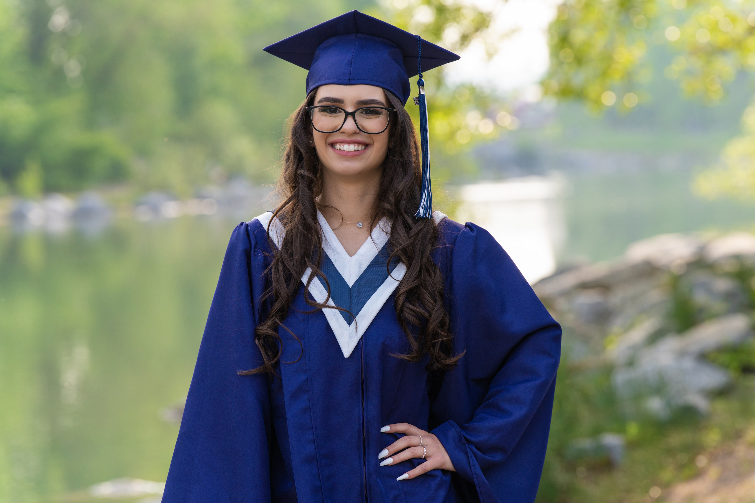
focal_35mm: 178
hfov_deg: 11.5
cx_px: 378
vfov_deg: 7.7
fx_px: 3733
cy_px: 252
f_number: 6.3
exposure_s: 1/320
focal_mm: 178
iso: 500
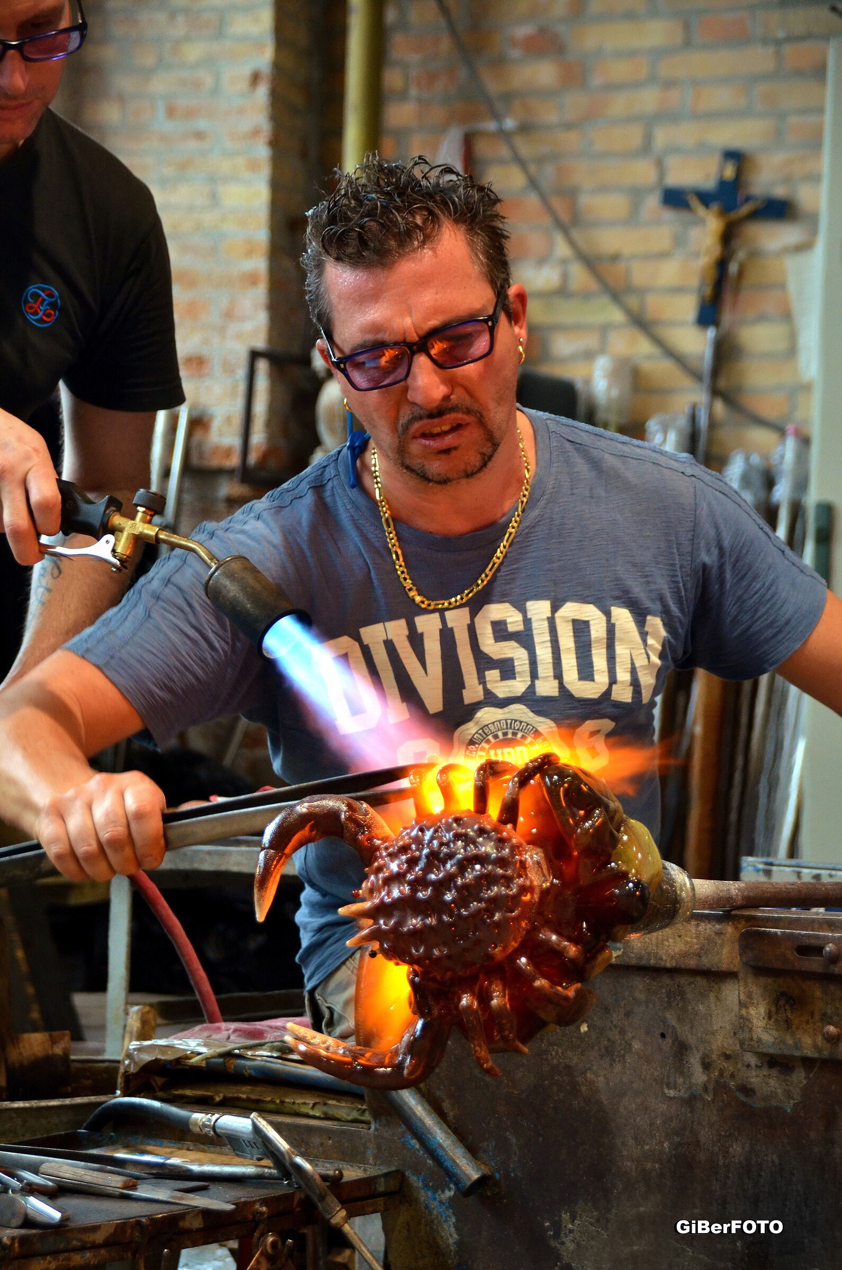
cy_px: 635
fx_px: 3277
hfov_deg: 14.6
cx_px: 421
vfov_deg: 22.0
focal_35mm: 93
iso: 1250
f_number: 4.8
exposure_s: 1/30
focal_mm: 62
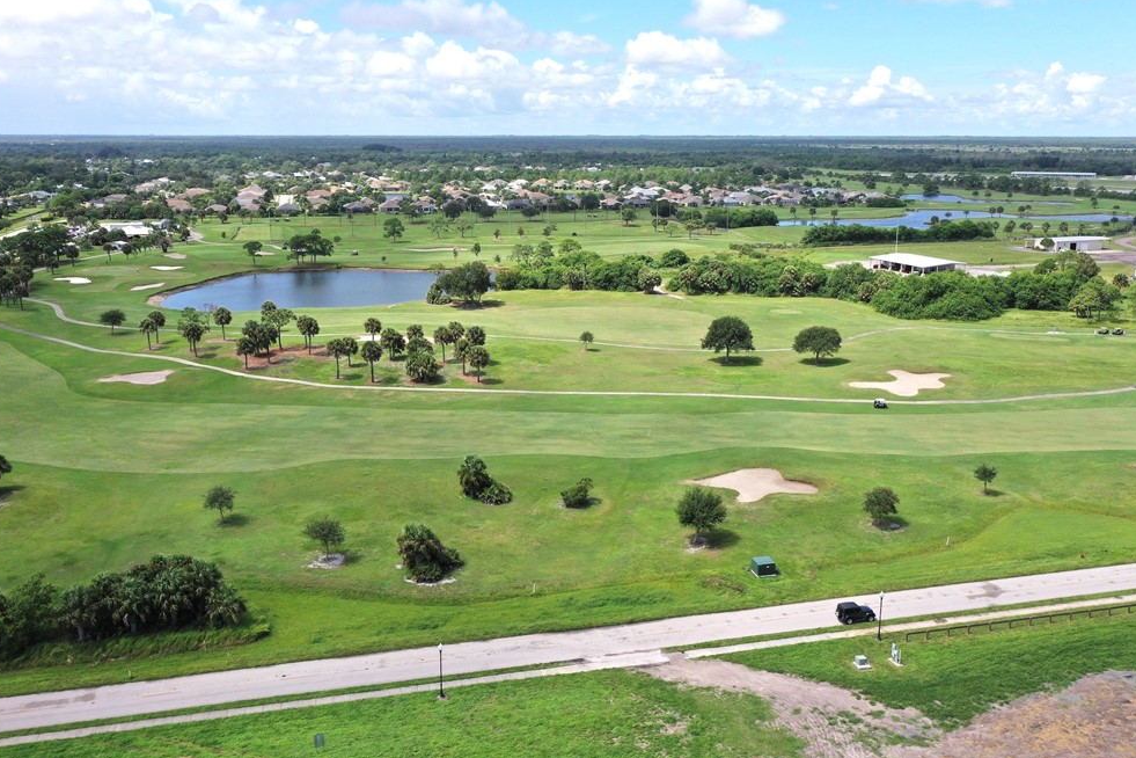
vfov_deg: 42.3
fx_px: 978
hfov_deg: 60.3
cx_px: 574
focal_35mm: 31
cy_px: 341
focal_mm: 10.26
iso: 100
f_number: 5.6
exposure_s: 1/500
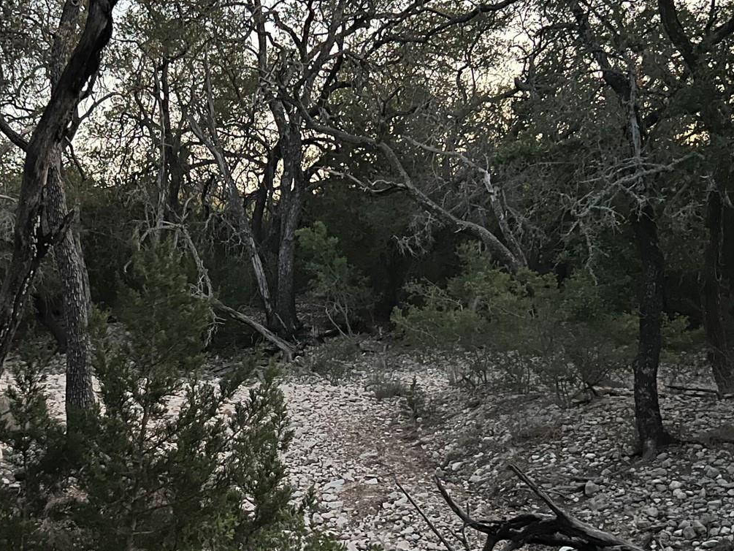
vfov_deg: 27.4
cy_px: 357
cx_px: 226
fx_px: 1124
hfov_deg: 35.7
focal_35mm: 53
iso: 1250
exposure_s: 1/19
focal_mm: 5.7
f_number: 1.5
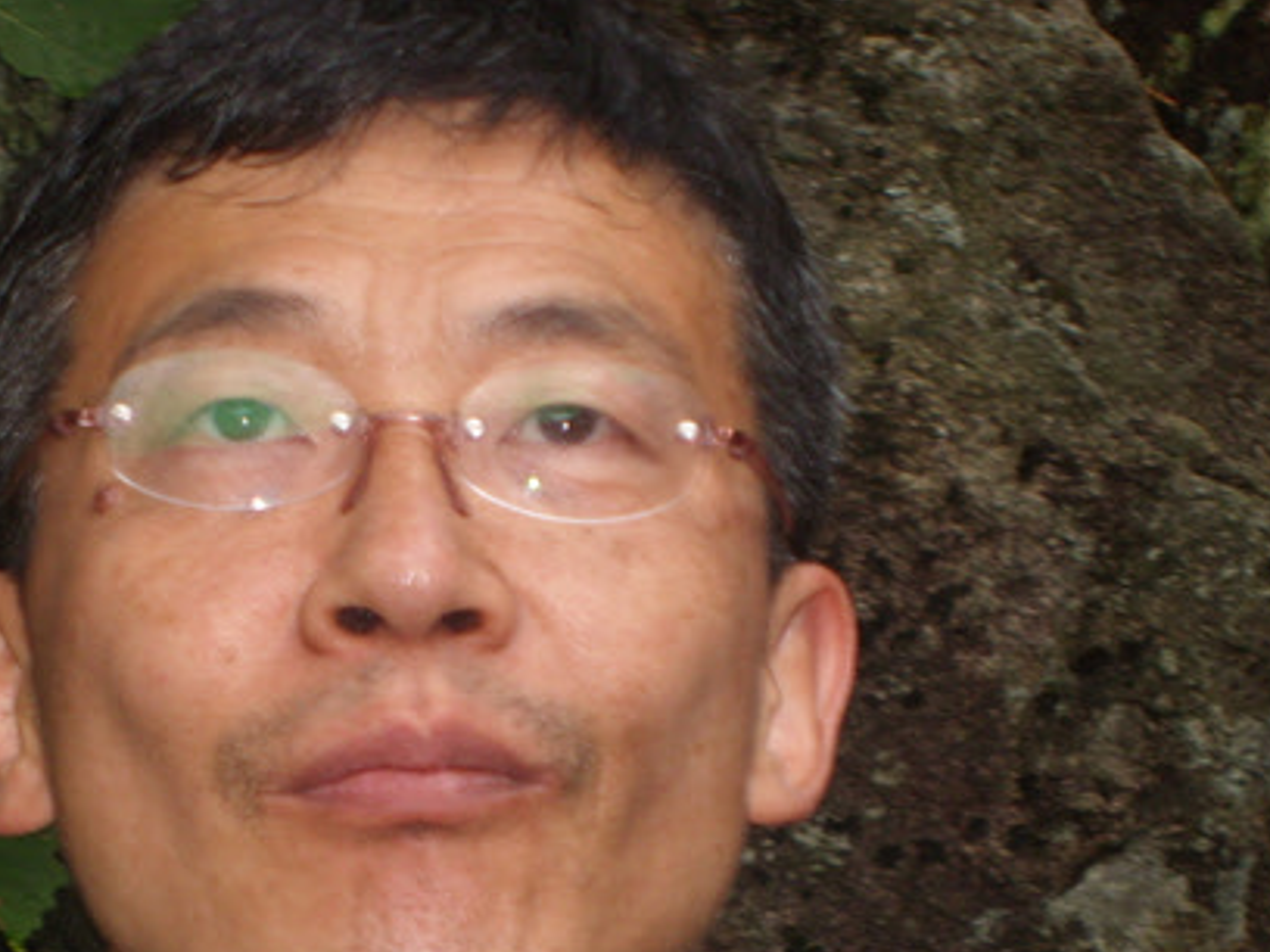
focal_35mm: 206
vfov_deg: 7.2
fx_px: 7558
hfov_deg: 9.6
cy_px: 905
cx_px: 342
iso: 50
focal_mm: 17.4
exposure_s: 1/60
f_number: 4.9
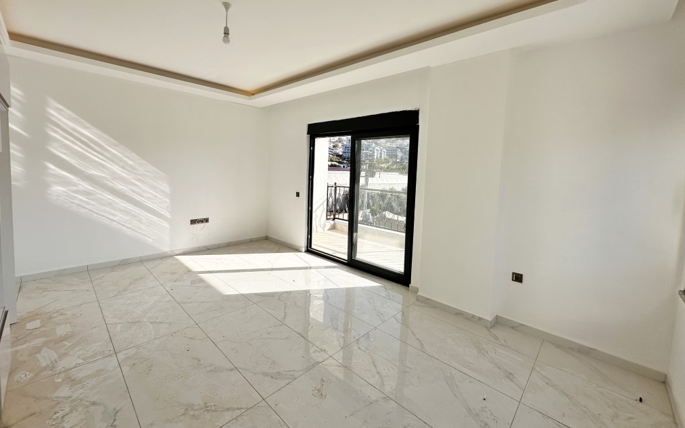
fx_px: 280
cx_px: 344
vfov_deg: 74.5
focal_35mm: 15
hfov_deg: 101.5
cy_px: 189
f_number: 2.2
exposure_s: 1/1595
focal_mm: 2.22
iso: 50
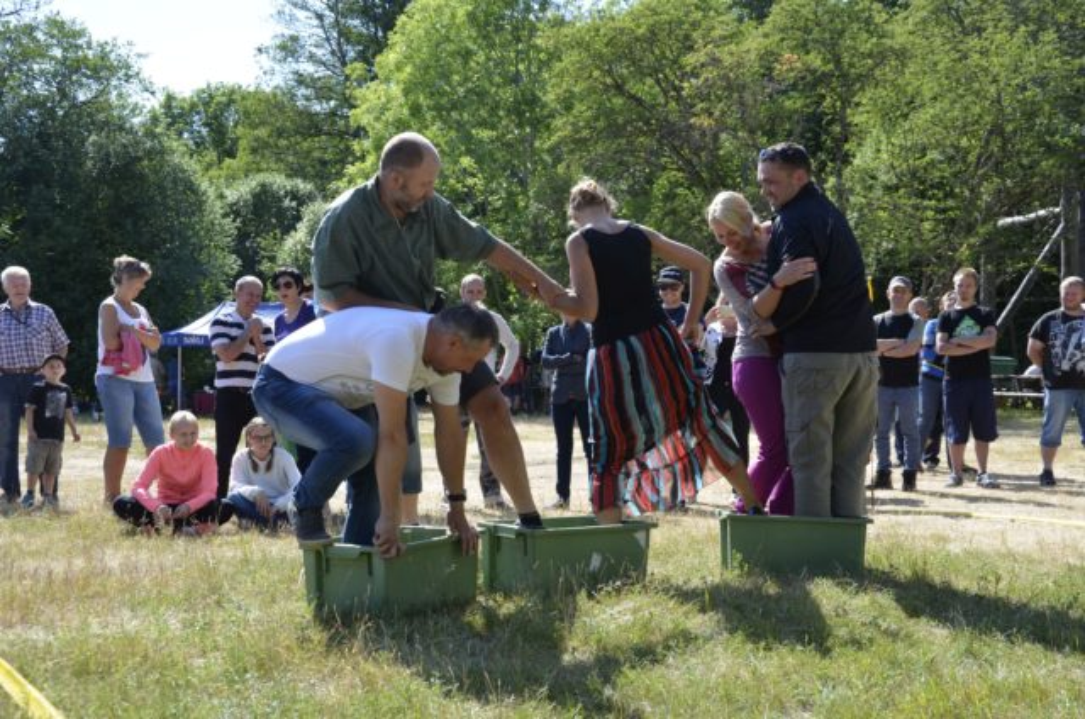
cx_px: 542
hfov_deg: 43.7
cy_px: 360
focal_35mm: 45
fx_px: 1354
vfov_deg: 29.7
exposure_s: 1/250
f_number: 8
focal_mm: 30
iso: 180
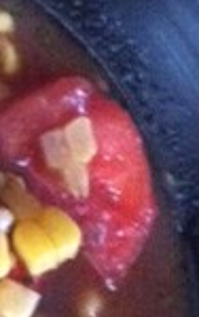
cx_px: -195
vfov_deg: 13.1
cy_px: 319
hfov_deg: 8.0
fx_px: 1368
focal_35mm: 158
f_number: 2.8
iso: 1000
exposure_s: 1/15
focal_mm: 3.85
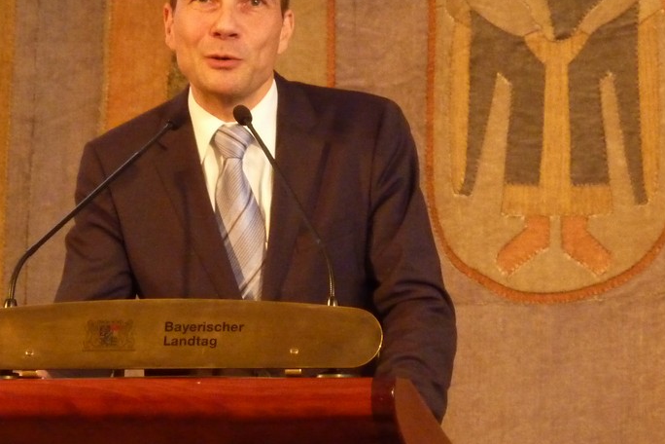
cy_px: 177
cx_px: 342
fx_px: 5098
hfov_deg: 7.5
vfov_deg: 5.0
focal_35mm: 276
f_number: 4.5
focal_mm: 25.9
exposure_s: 1/15
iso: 800
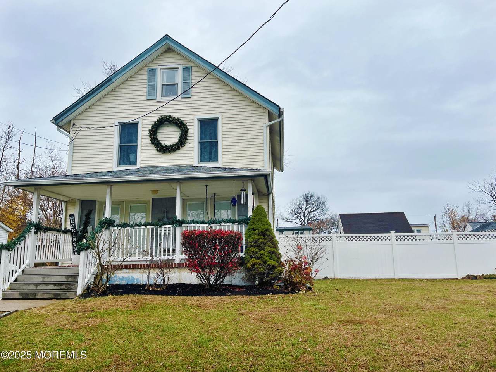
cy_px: 186
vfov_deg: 53.1
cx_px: 248
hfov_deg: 67.3
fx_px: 373
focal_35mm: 26
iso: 50
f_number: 1.6
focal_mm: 5.1
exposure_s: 1/688
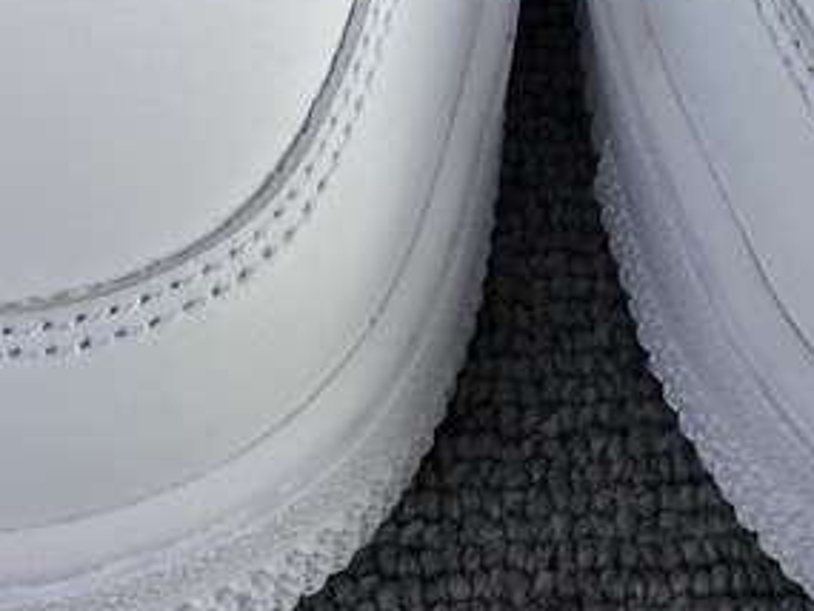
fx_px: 2305
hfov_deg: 19.9
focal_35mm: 98
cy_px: -130
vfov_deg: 14.6
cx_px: 554
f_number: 2.4
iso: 25
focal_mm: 3.3
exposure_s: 1/679
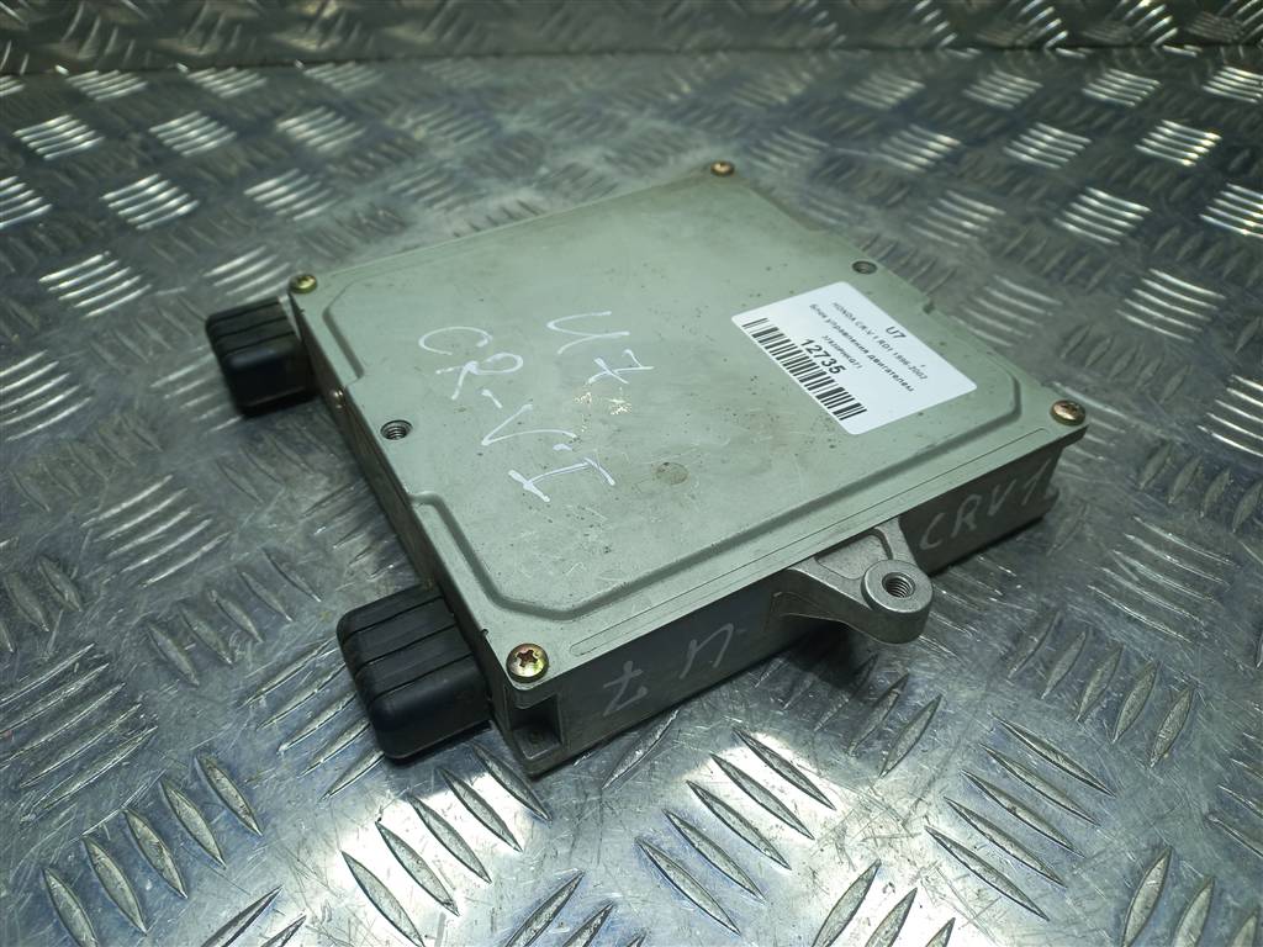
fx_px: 912
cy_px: 474
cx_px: 632
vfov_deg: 54.9
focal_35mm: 25
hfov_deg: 69.4
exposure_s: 1/100
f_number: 1.8
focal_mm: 4.6
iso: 32
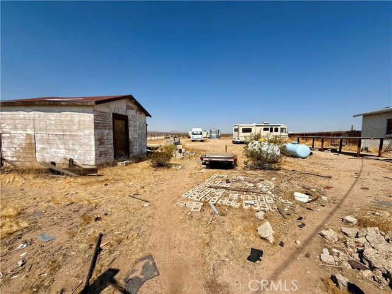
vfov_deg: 85.7
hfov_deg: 102.1
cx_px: 196
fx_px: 159
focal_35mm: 14
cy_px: 147
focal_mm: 2.22
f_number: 2.2
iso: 50
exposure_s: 1/3891
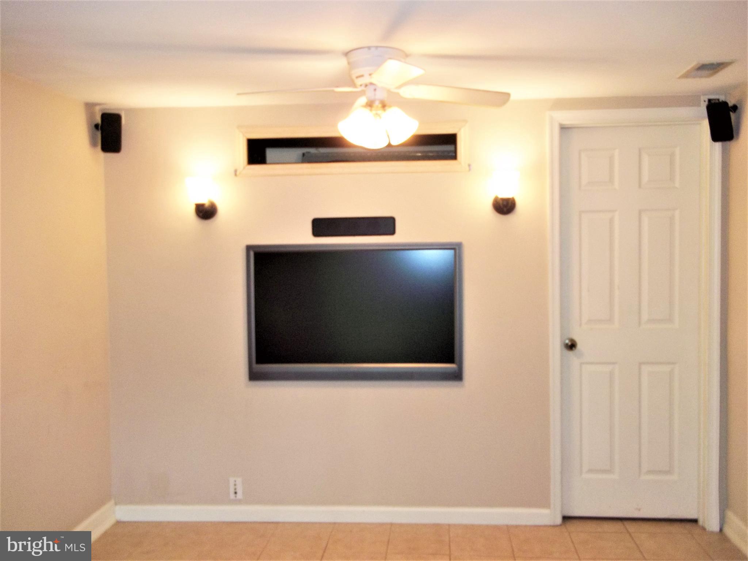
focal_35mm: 32
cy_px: 280
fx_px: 691
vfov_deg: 44.2
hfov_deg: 56.8
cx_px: 374
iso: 160
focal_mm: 5.7
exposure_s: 1/40
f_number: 2.9
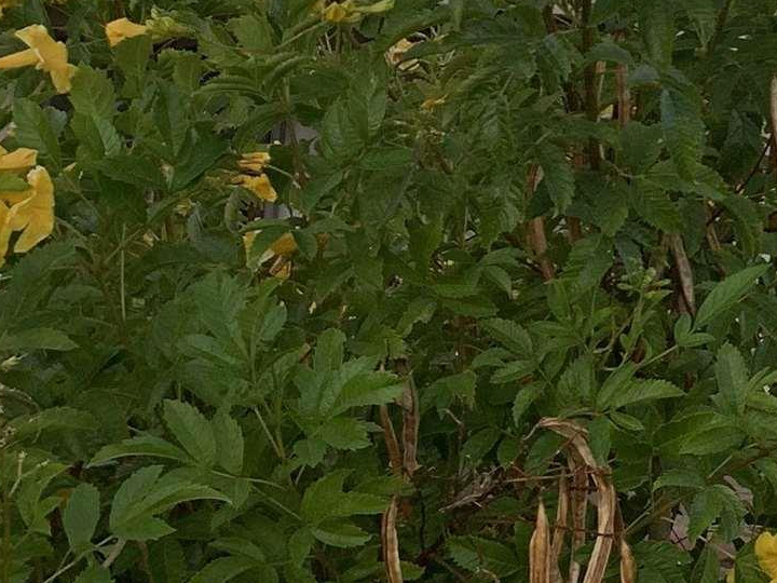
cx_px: 1335
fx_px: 2492
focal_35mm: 111
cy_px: -112
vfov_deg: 13.0
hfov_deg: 15.6
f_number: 1.8
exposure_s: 1/122
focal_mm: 4.25
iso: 25
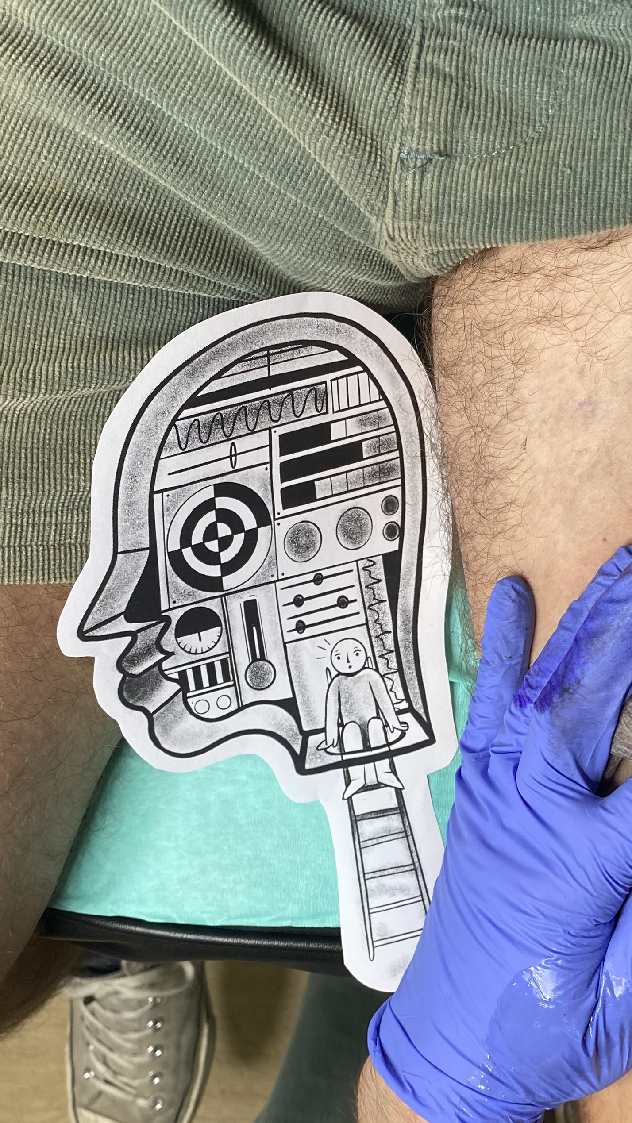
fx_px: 1340
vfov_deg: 44.9
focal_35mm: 45
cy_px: 731
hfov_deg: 26.0
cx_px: 519
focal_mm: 4.25
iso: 80
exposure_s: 1/100
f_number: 1.8
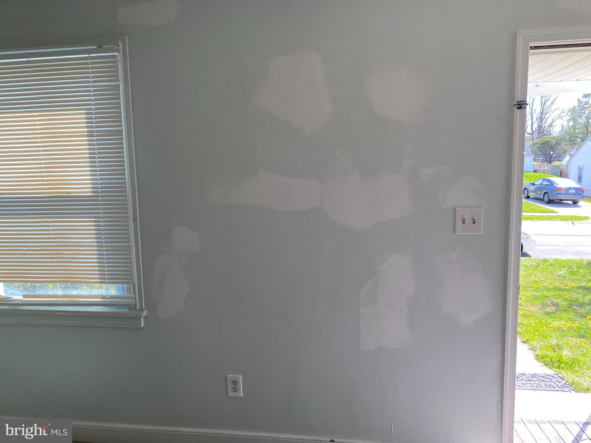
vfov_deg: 53.1
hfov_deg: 67.3
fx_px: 444
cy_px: 222
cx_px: 296
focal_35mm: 26
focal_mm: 4.25
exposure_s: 1/146
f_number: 1.8
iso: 32
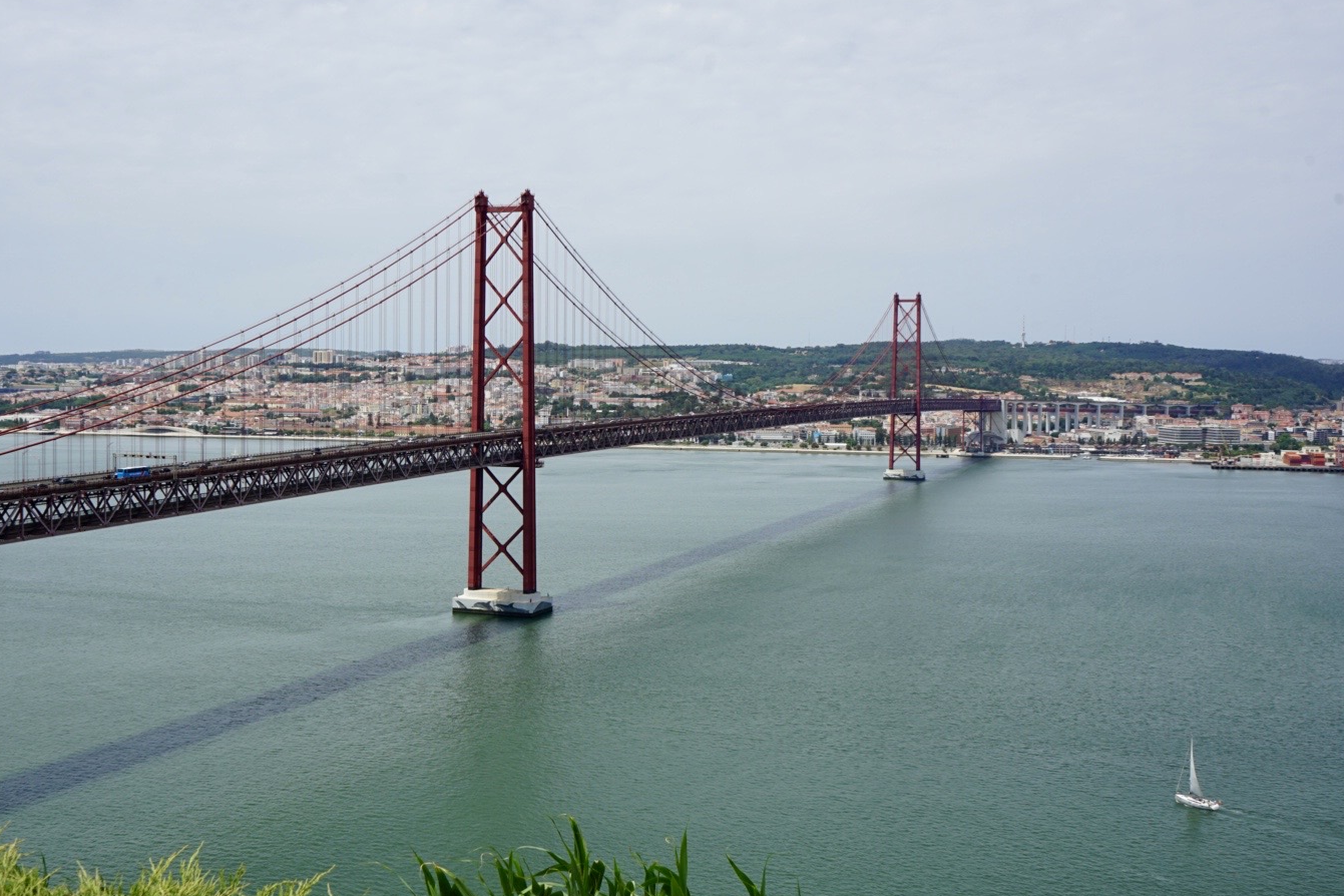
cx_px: 559
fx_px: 1531
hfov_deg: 47.2
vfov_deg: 32.6
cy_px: 448
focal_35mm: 41
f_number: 11
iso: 100
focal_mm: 34
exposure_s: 1/200
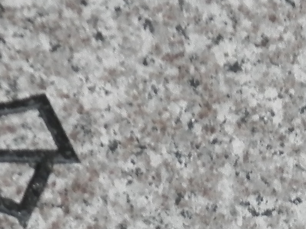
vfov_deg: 2.4
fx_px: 5438
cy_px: 556
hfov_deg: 3.2
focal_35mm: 615
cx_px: 733
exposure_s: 1/160
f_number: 4.5
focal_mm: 19
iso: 125
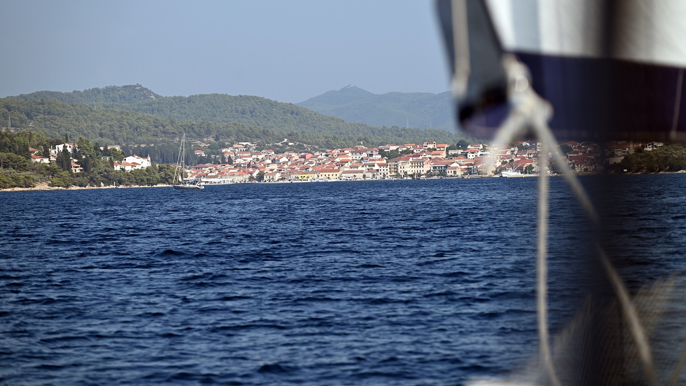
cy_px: 167
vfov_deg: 8.3
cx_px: 343
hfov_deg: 14.6
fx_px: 2674
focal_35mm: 147
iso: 140
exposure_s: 1/1000
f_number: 5.6
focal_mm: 140
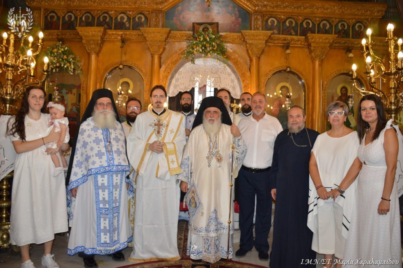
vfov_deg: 47.9
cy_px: 134
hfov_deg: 67.4
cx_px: 202
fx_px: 302
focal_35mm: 27
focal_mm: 18
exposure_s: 1/60
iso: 720
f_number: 3.5
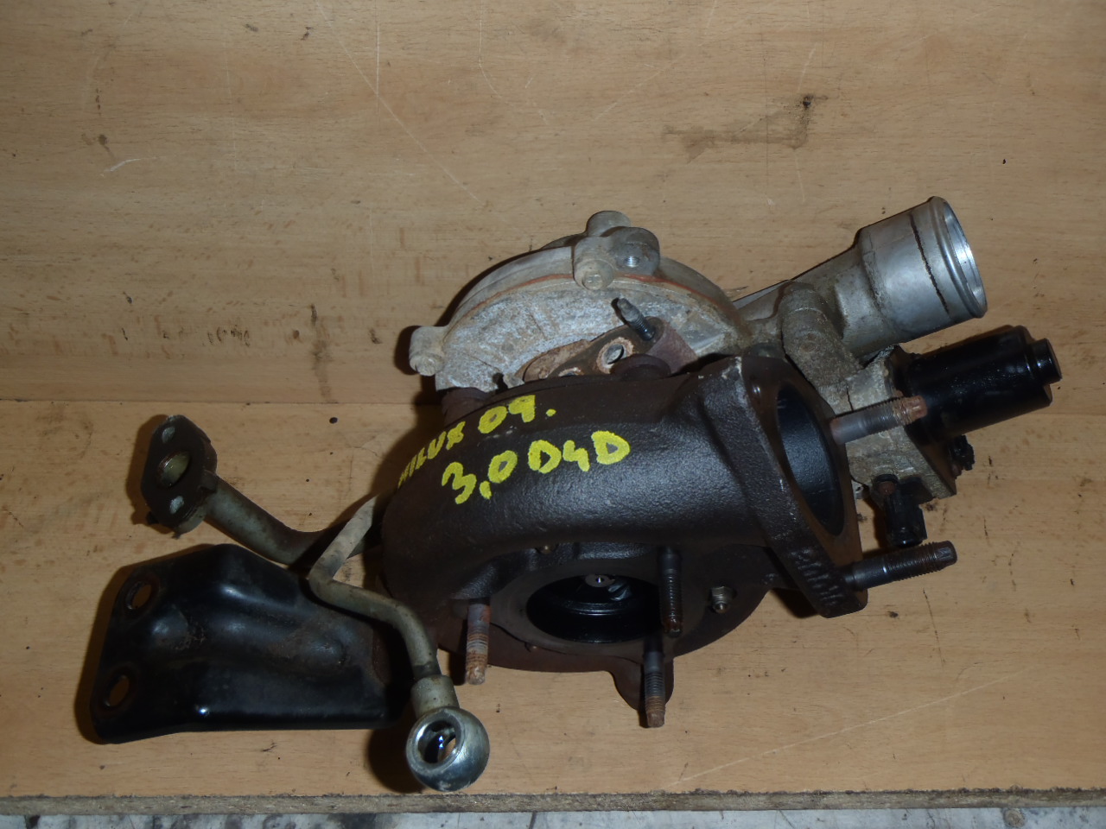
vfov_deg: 37.7
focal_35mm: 38
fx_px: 1214
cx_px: 553
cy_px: 414
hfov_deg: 49.0
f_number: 4.6
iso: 100
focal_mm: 6.83
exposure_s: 1/40
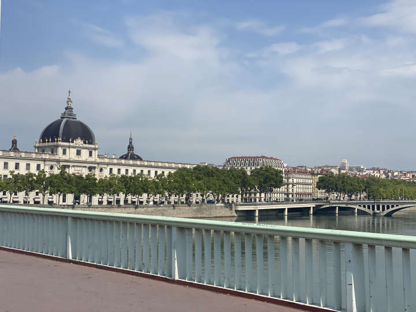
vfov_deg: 28.0
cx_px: 208
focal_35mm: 52
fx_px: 625
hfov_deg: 36.8
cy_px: 156
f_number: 2
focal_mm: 6
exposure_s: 1/2994
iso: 20
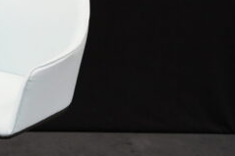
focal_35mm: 98
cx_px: -8
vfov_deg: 13.9
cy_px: 114
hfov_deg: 20.1
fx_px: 639
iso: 6400
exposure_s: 1/160
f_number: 4
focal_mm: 39
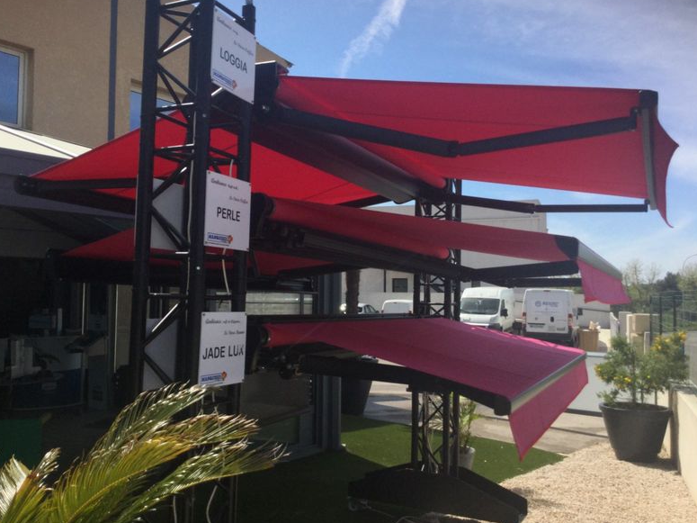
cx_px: 348
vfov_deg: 44.1
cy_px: 257
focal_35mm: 32
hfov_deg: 56.8
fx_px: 644
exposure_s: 1/1894
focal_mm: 3.3
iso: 25
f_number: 2.4
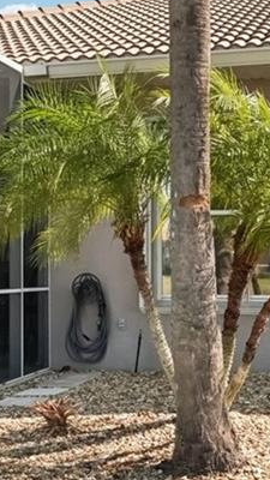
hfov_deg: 18.0
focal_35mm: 67
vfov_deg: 31.4
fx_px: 853
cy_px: 257
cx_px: 126
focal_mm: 16
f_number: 8
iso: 400
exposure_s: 1/800
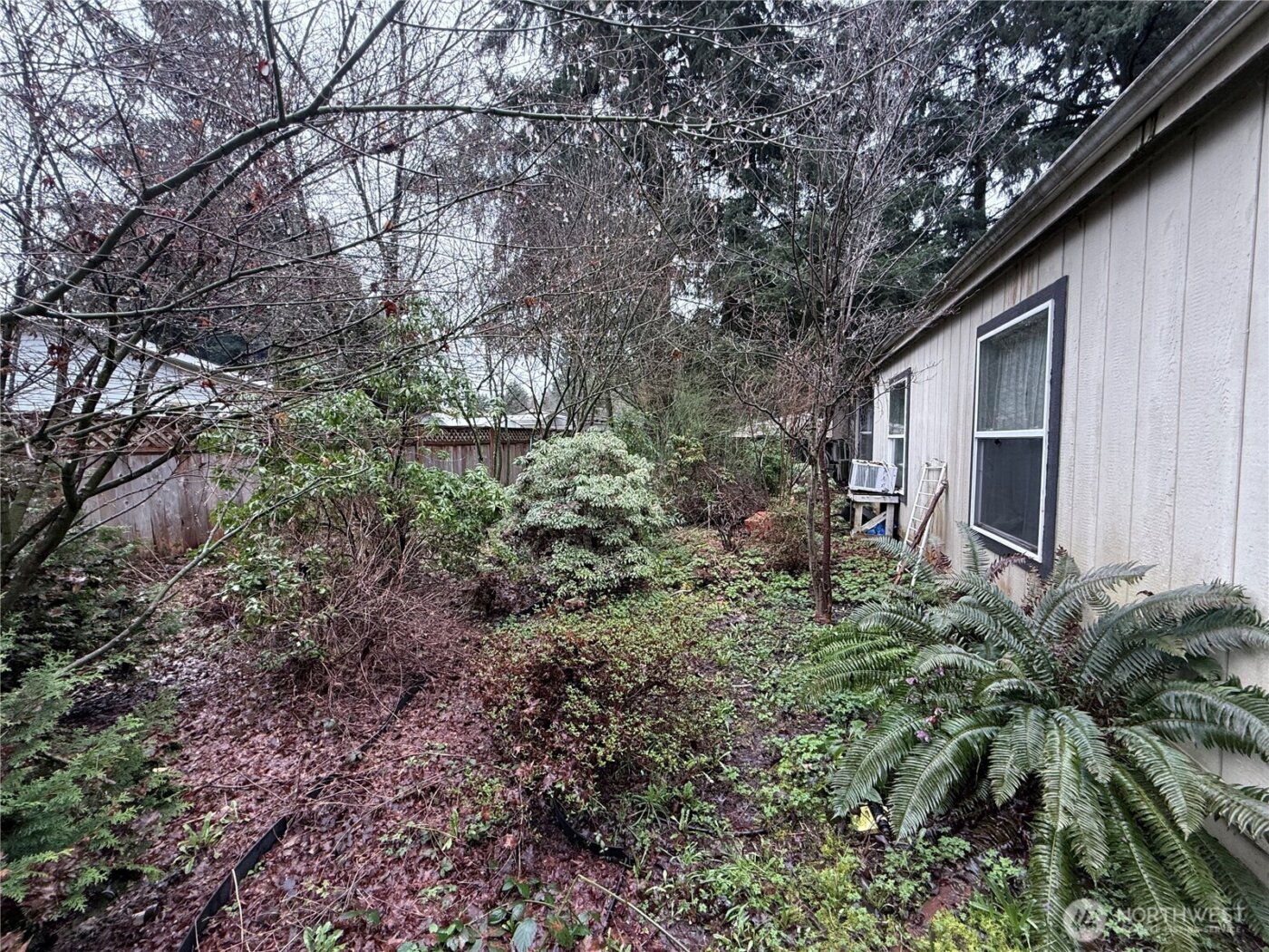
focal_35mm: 14
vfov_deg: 85.7
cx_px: 634
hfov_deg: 102.1
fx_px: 513
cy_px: 476
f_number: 2.2
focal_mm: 2.22
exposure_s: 1/99
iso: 100
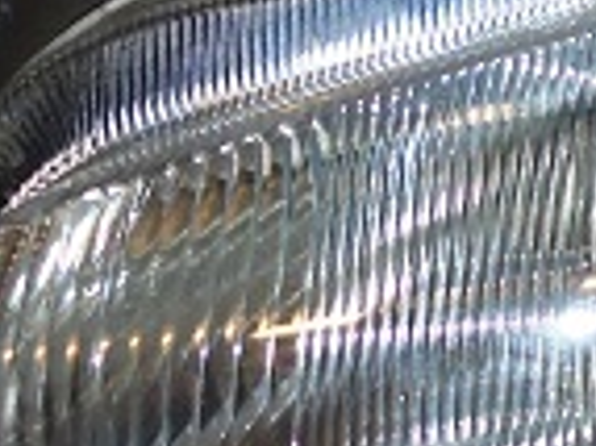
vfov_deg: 14.2
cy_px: 279
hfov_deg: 18.0
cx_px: 702
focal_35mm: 104
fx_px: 1789
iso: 160
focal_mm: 4.6
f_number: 3.5
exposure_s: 1/30
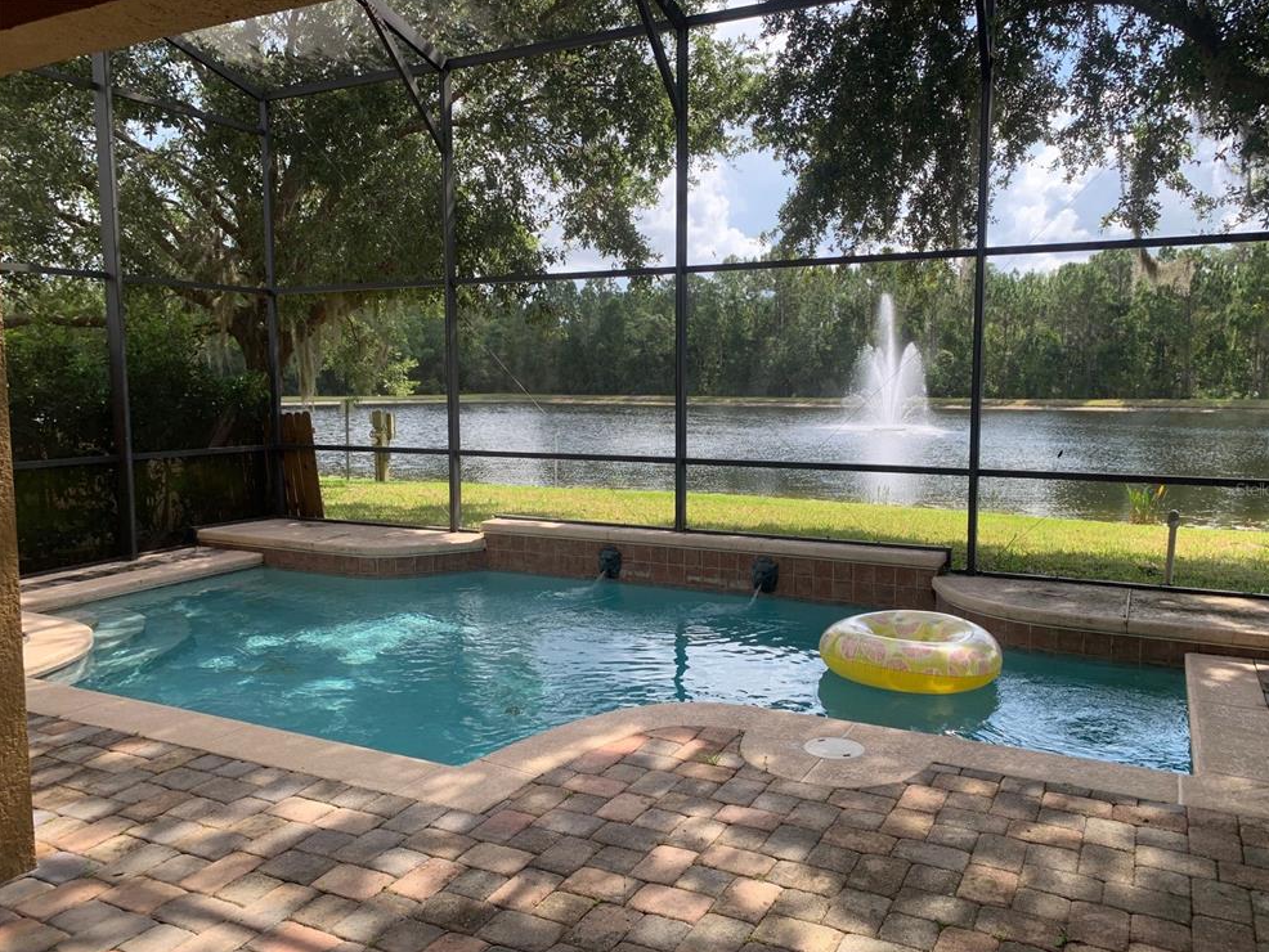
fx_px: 990
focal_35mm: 27
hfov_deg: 65.3
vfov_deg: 51.4
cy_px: 489
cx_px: 655
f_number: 1.8
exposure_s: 1/512
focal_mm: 4.25
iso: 25
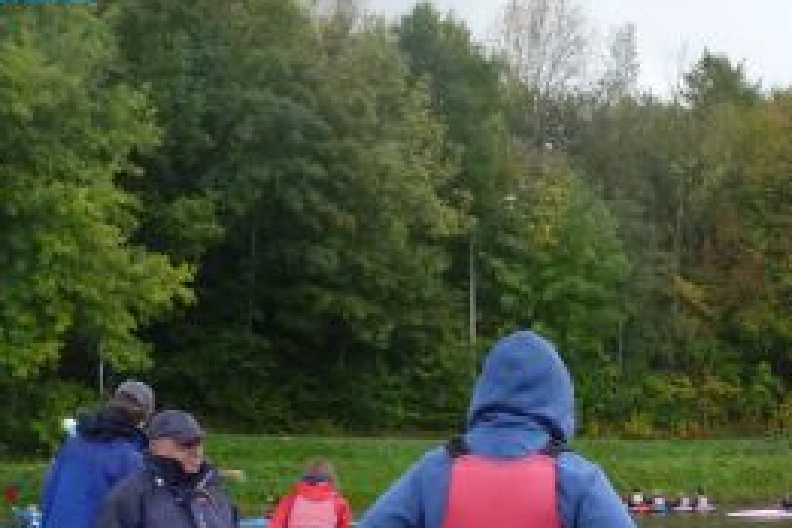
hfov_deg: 26.1
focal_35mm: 74
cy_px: 665
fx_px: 1628
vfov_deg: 17.4
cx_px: 765
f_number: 3.3
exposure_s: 1/160
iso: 200
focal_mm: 4.7
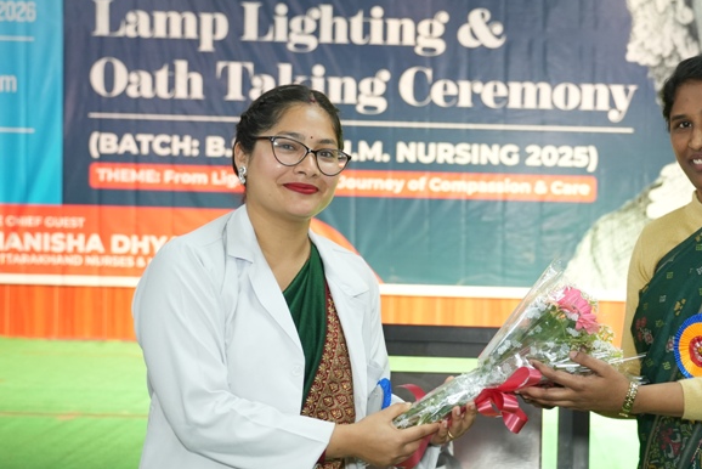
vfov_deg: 21.9
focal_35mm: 62
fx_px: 1210
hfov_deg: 31.7
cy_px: 267
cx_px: 534
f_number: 2.8
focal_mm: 35
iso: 1250
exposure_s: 1/100
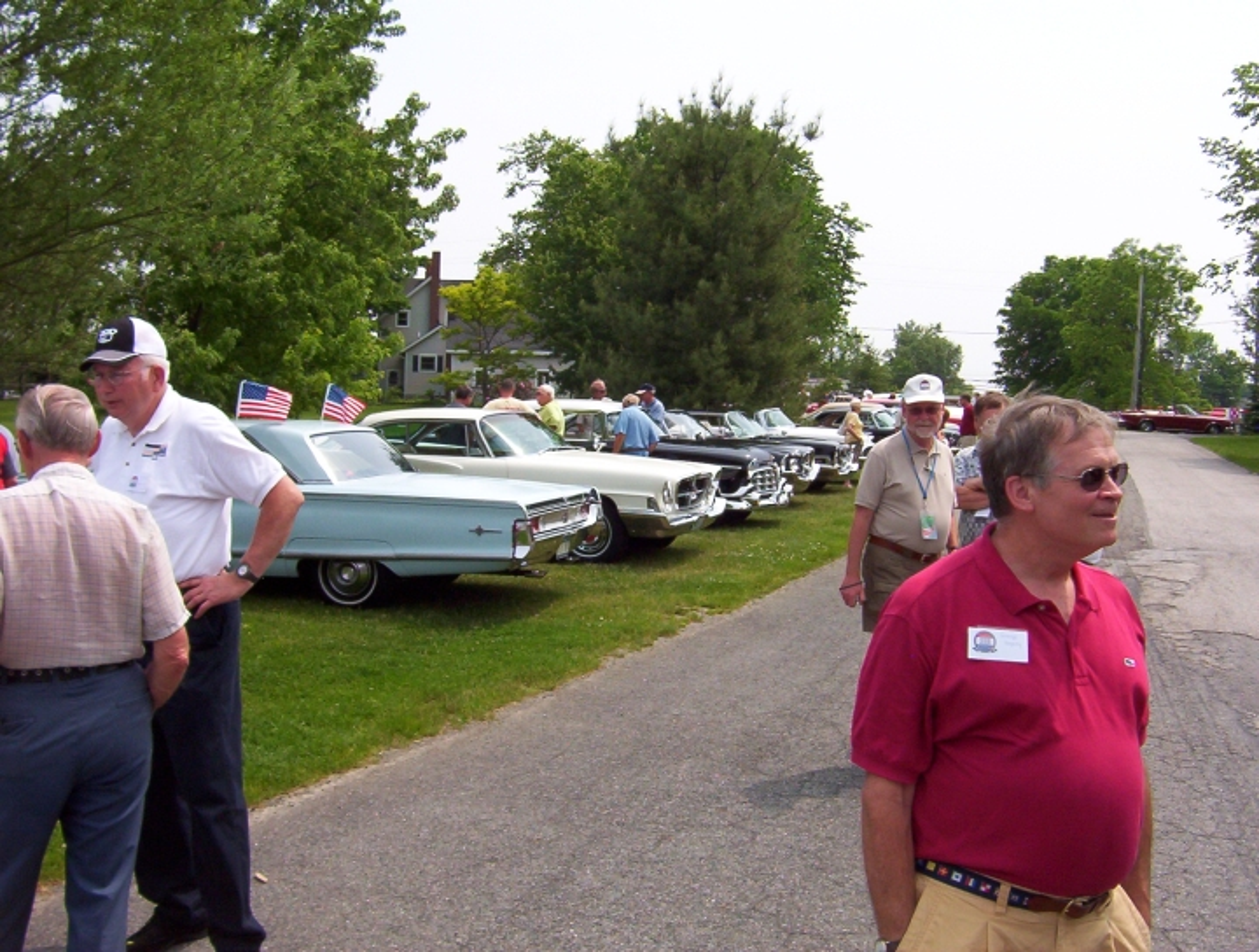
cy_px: 476
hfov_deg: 51.2
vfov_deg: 39.8
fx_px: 1313
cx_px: 630
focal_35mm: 36
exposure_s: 1/740
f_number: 5.24
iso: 100
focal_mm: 5.54
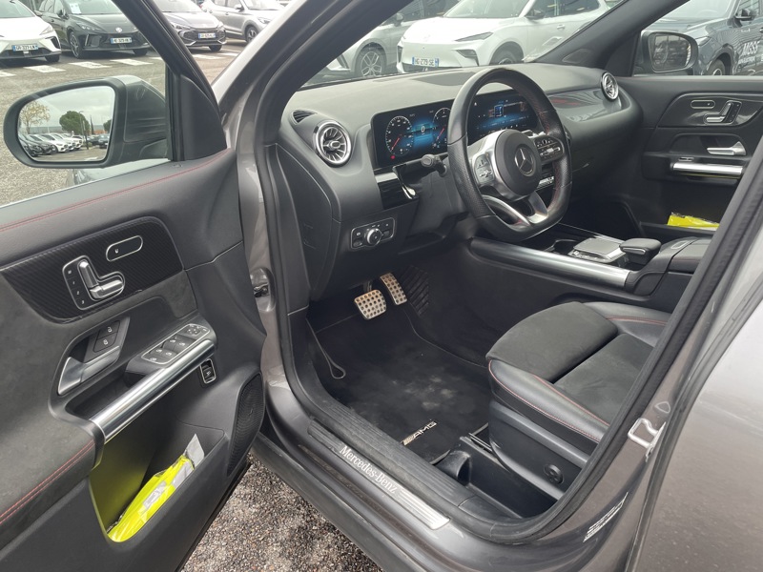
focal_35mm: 26
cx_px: 382
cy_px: 286
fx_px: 573
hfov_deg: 67.3
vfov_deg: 53.1
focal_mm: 4.2
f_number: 1.6
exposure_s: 1/121
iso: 80
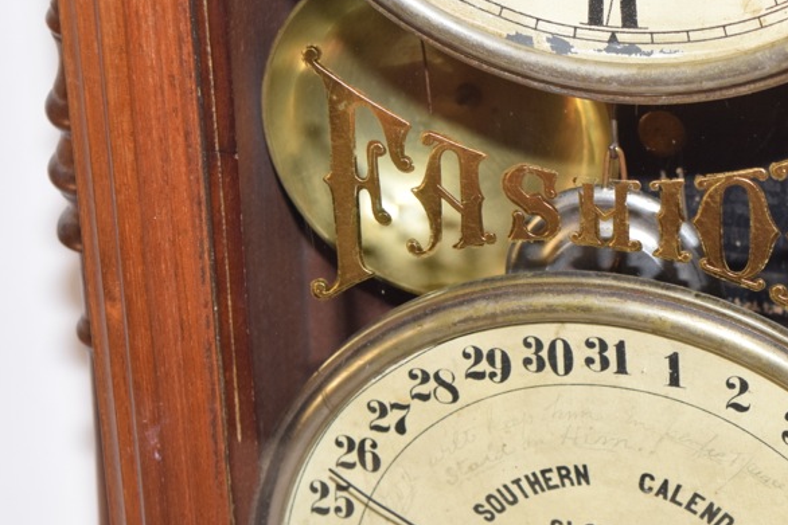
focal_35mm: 141
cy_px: 224
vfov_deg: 9.7
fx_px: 3084
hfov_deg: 14.5
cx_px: 624
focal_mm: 55
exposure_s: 1/80
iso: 800
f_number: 5.6
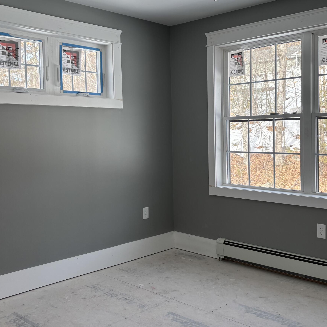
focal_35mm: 40
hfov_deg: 41.6
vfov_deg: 41.8
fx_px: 427
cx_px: 198
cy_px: 153
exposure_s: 1/287
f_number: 1.6
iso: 50
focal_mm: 5.96
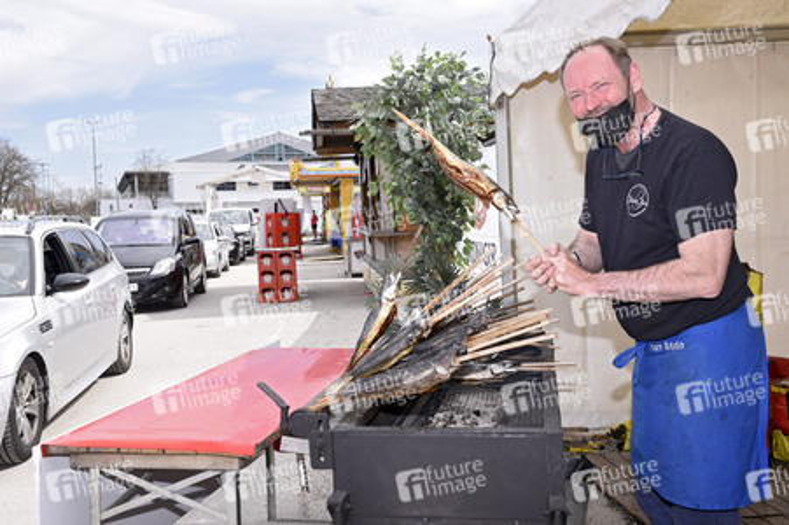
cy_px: 262
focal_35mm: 38
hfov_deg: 50.7
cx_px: 394
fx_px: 832
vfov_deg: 35.0
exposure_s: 1/125
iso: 250
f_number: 11
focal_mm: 38
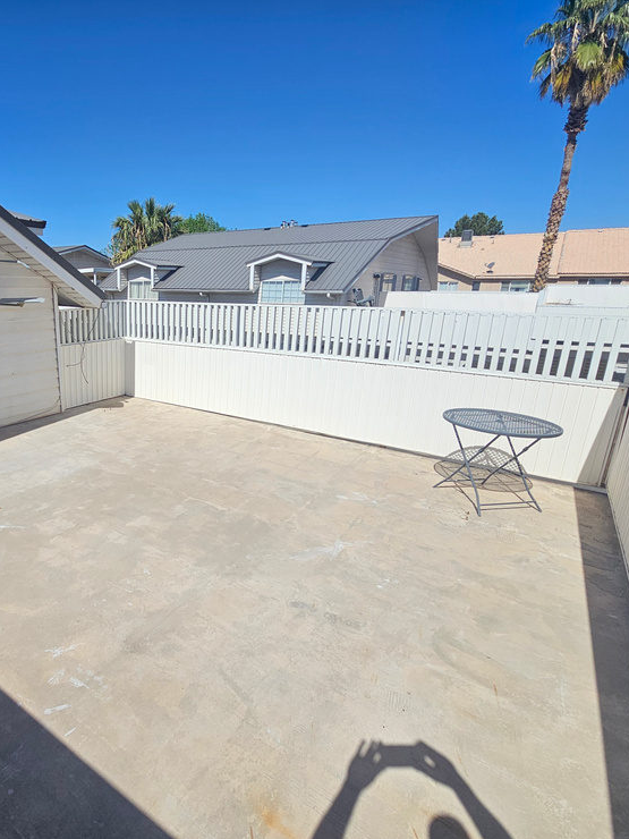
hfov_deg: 67.8
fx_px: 436
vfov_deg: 87.8
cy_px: 416
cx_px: 171
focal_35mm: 18
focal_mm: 2.2
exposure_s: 1/6444
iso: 50
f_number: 2.2
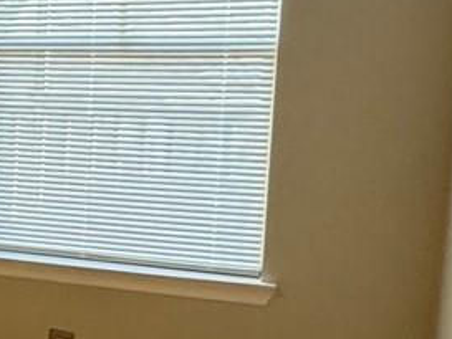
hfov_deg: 16.8
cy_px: 154
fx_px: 1071
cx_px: -485
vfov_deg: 18.0
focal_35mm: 82
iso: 200
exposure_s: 1/60
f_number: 2.2
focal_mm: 2.22
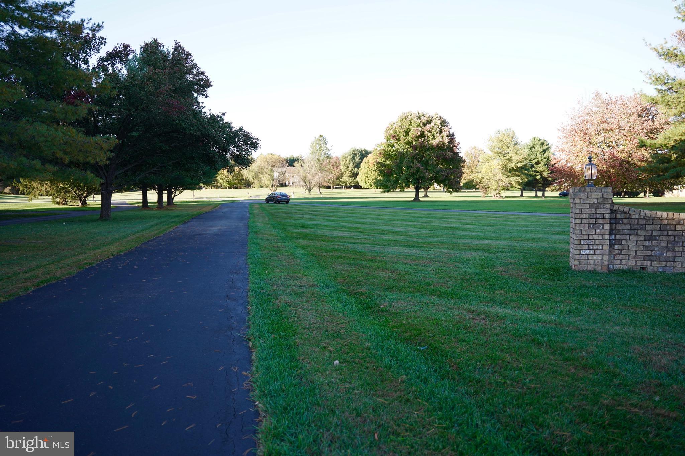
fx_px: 489
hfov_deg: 70.0
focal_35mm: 26
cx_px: 342
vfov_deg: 50.1
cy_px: 228
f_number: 2.8
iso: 100
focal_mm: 25.7
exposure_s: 1/200
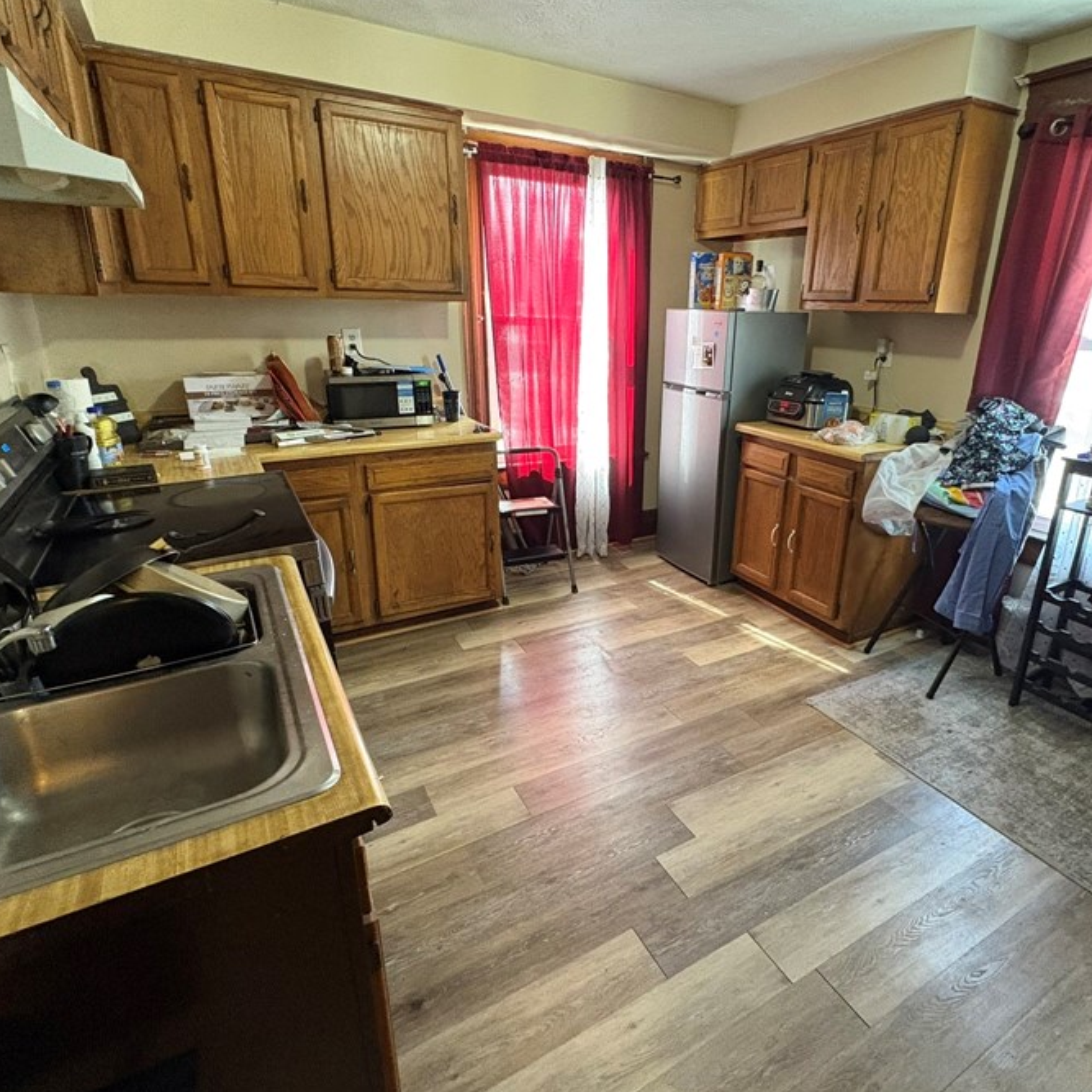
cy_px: 522
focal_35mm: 19
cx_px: 620
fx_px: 678
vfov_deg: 77.6
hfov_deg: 77.3
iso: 640
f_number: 2.2
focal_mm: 2.22
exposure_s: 1/60
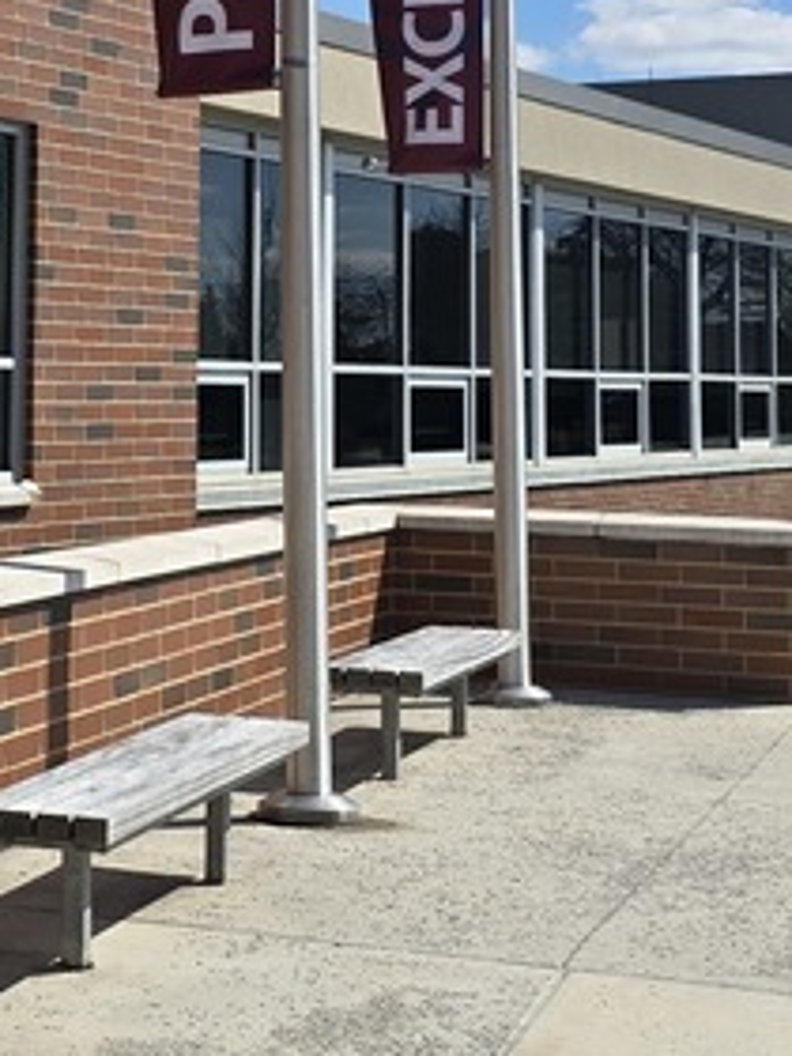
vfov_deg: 22.9
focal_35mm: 84
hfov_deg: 17.3
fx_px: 2563
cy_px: 192
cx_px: 102
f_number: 1.7
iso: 12
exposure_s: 1/1437
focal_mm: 6.3
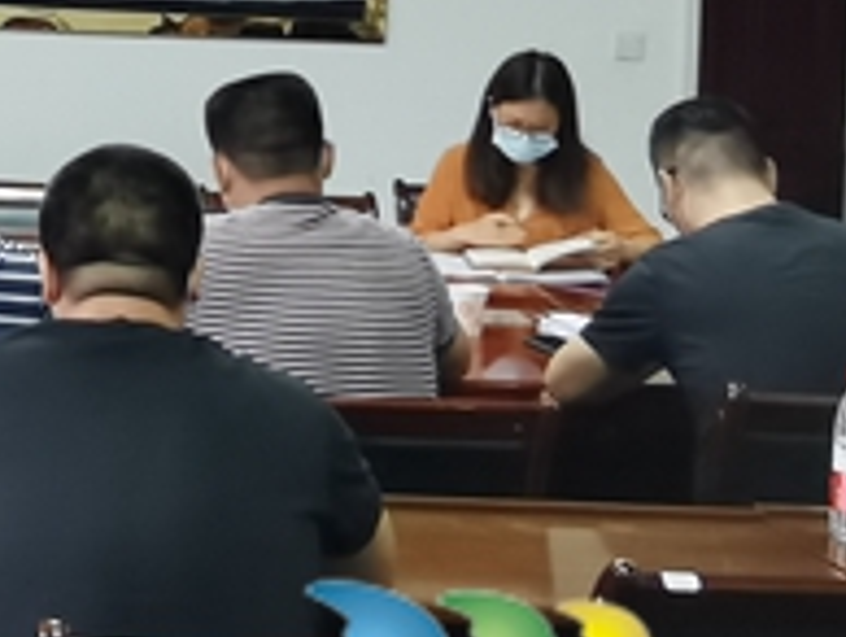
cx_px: -227
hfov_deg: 20.3
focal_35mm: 89
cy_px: -100
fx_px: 2178
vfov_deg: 16.1
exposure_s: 1/50
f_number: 2.2
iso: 400
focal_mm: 2.26
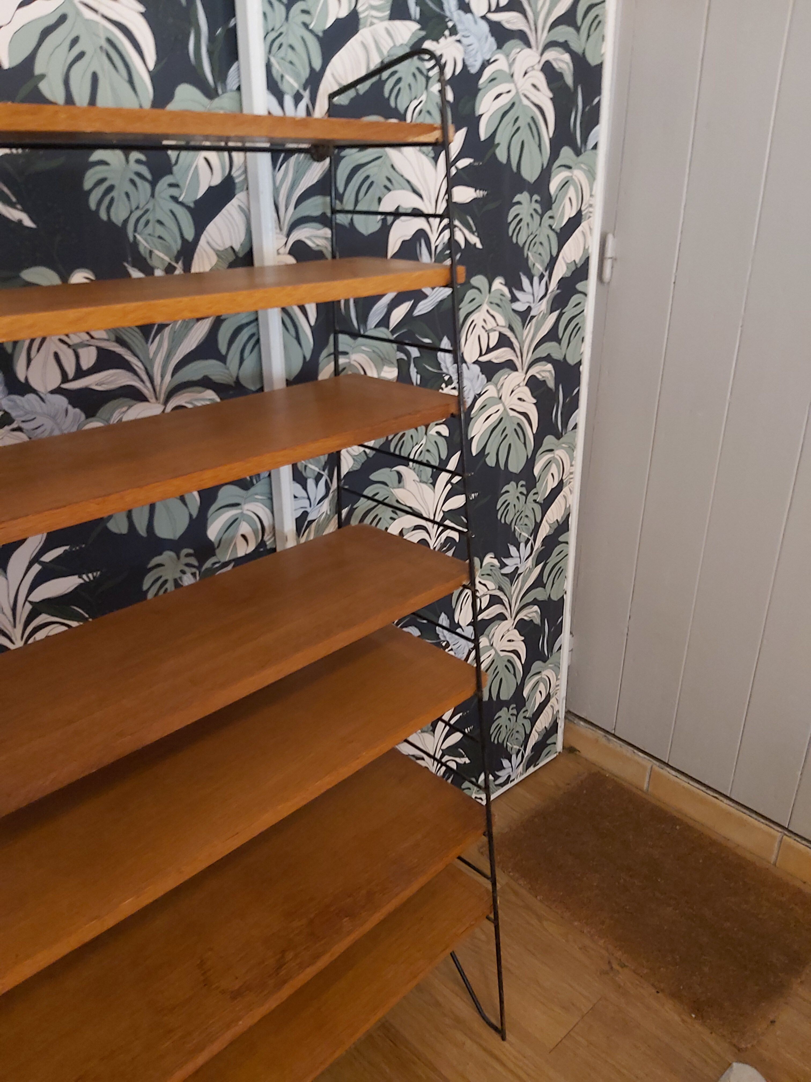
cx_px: 406
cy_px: 541
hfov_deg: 53.1
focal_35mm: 26
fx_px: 812
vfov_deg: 67.3
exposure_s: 1/20
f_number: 1.7
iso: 640
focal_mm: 3.92
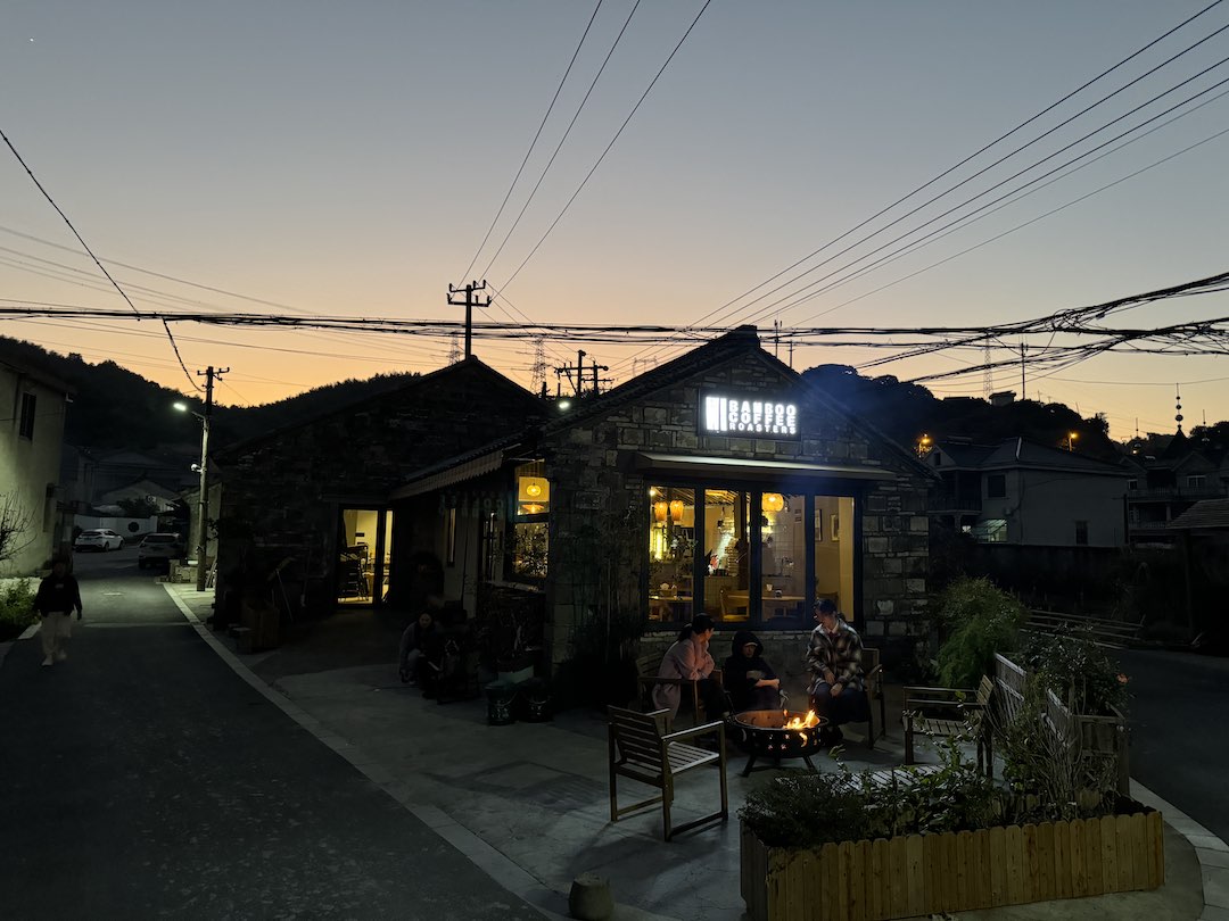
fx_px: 852
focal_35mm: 24
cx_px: 614
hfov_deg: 71.6
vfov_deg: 56.8
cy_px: 460
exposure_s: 1/50
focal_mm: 6.76
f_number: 1.78
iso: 800
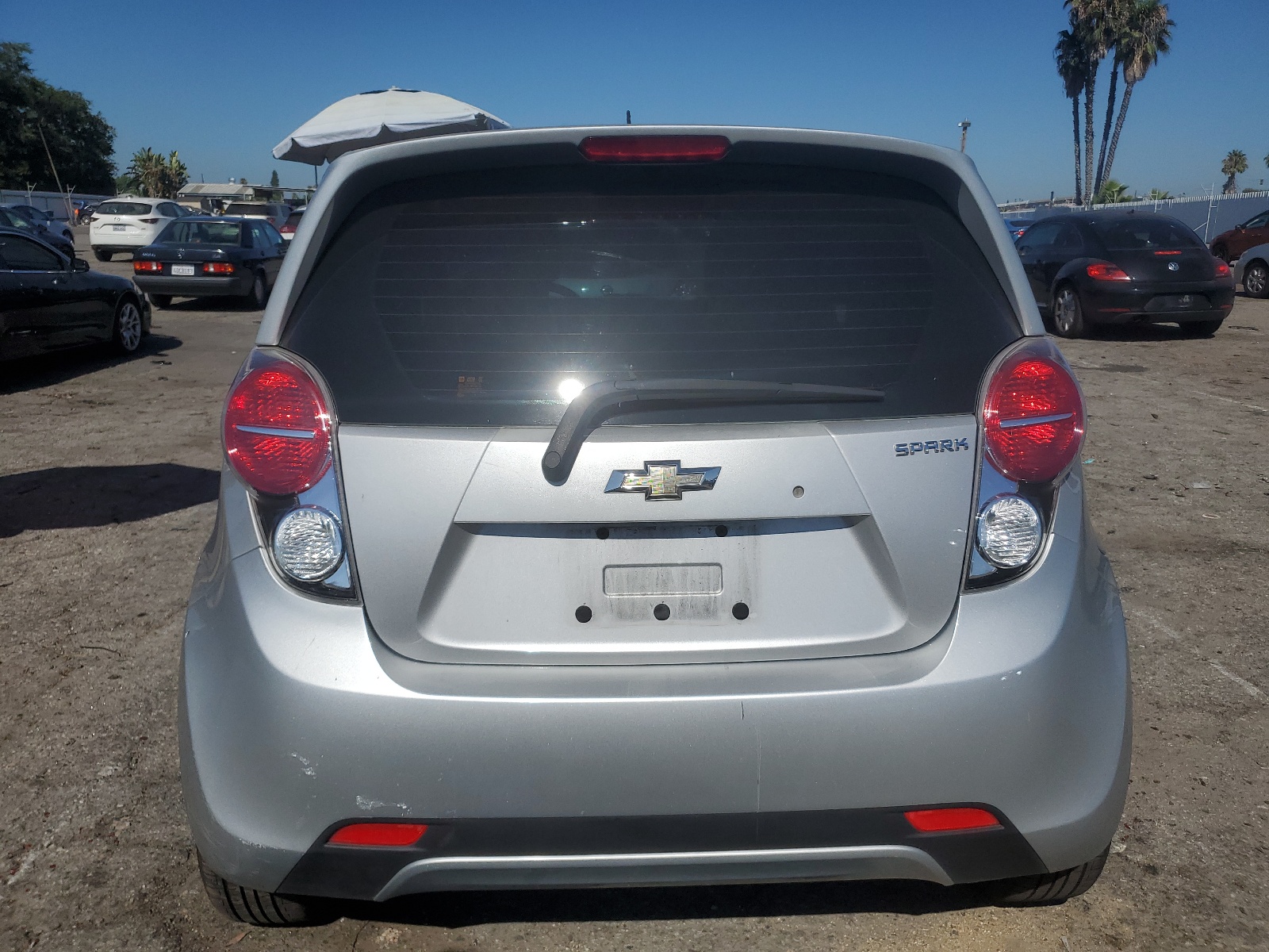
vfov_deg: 53.1
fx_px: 953
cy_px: 476
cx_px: 634
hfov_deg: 67.3
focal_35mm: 26
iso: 50
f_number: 1.5
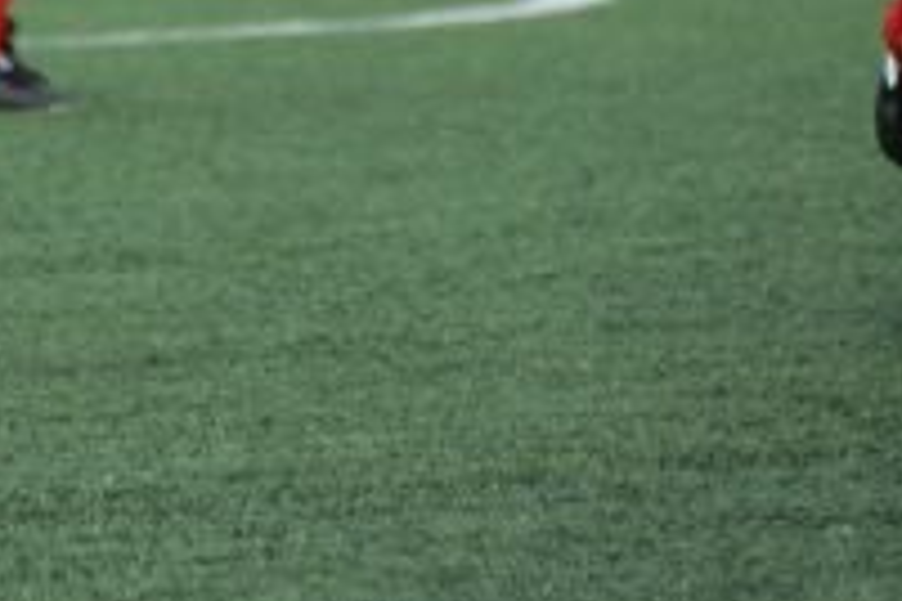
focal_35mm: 896
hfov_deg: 2.3
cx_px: -363
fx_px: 22448
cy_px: -16
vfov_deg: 1.5
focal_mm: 200
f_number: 6.3
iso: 400
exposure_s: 1/1600
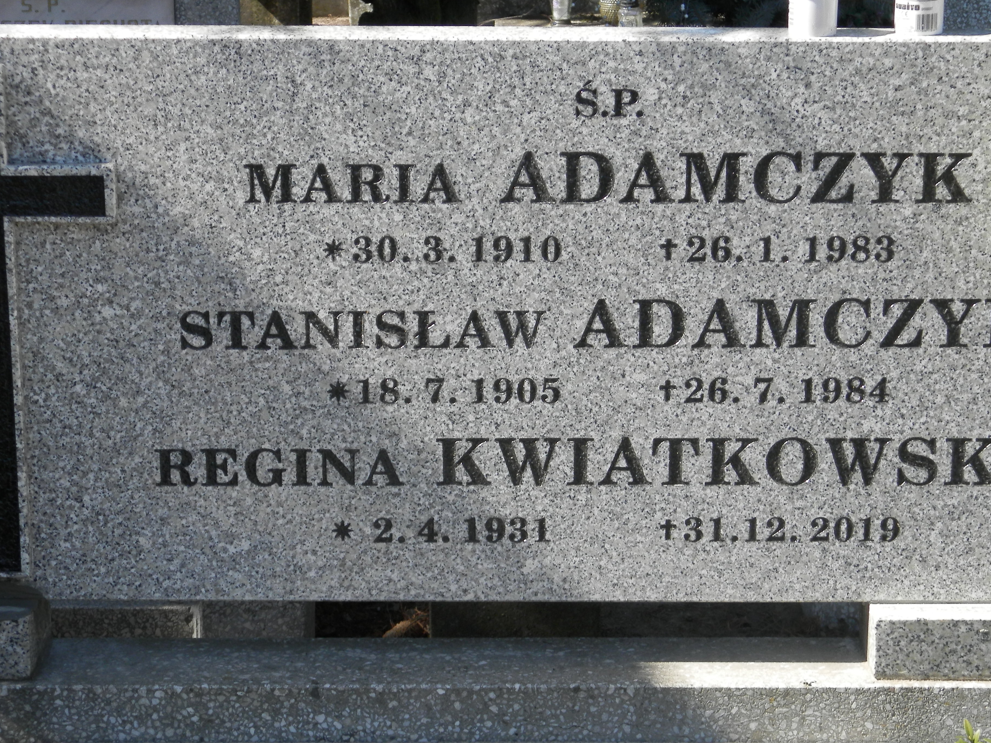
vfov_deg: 17.1
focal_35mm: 86
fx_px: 2462
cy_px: 451
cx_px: 538
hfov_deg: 22.8
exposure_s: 1/250
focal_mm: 12.2
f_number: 4
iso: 80
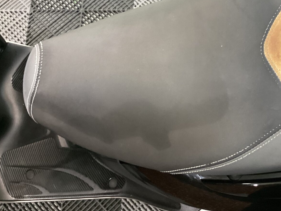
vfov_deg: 28.4
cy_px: 75
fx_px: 414
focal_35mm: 51
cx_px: 226
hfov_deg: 36.2
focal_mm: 3.3
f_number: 2.4
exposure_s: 1/40
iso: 250
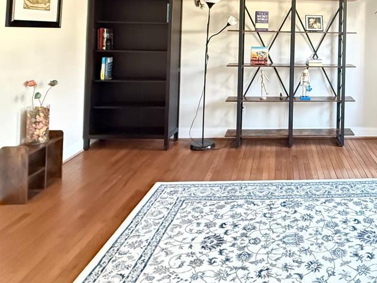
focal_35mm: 31
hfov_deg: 53.5
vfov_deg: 41.6
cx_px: 313
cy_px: 24
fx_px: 338
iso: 2000
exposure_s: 1/30
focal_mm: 2.22
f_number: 2.2
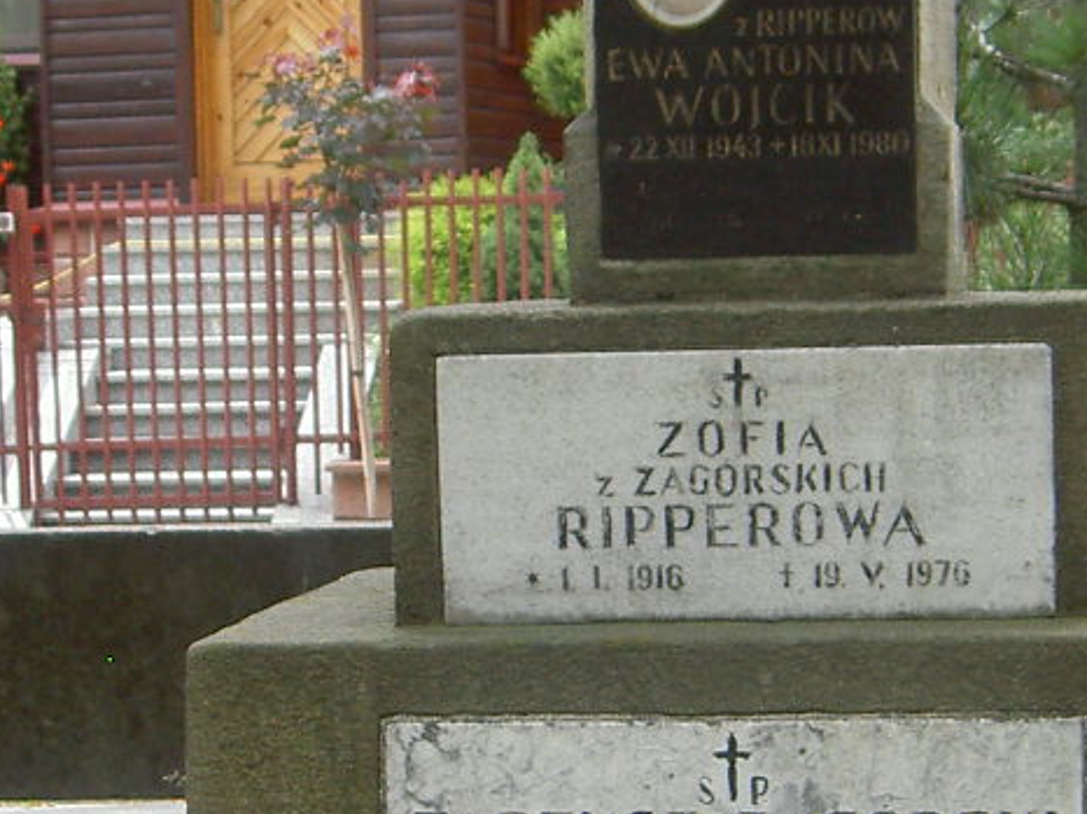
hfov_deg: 14.7
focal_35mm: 134
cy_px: 681
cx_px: 618
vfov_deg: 11.0
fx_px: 4206
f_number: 2.8
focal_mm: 8
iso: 100
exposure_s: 1/125
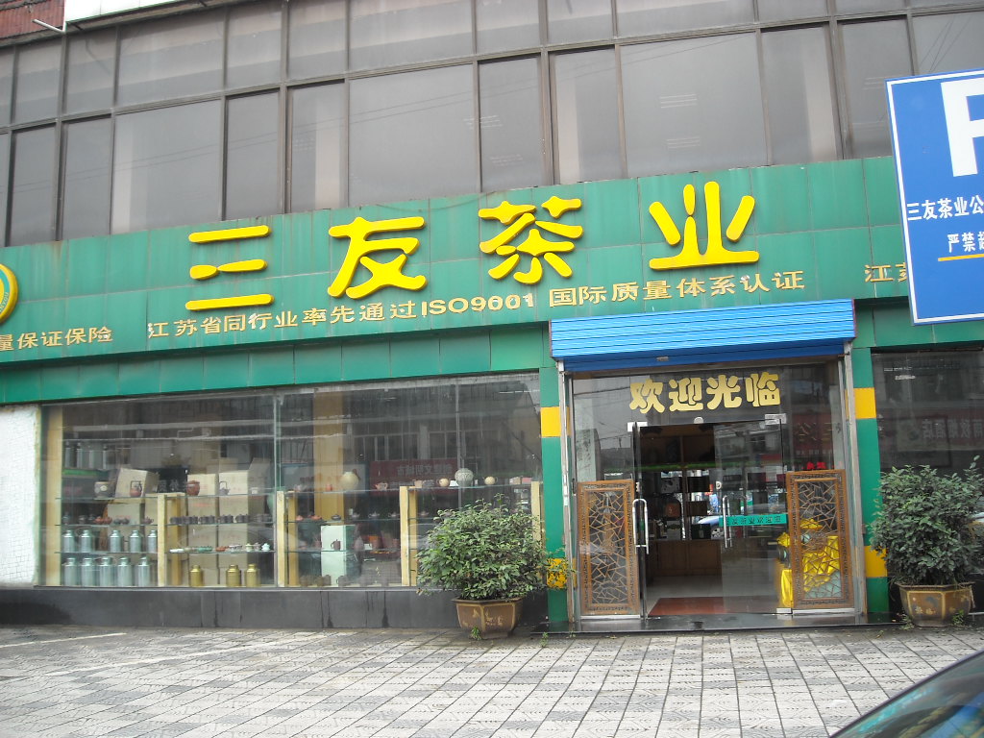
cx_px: 492
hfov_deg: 52.6
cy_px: 369
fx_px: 995
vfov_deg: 40.7
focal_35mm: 35
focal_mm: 5.7
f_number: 2.8
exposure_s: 1/135
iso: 64
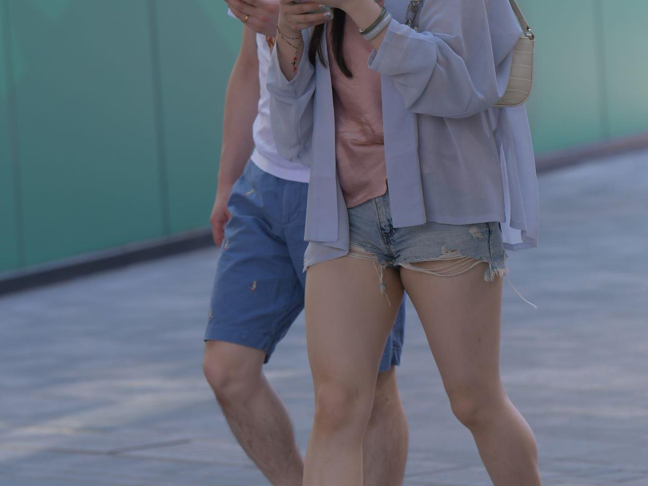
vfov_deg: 5.6
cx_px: 415
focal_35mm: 265
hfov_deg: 7.5
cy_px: 119
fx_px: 4960
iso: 360
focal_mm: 135
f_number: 4
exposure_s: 1/800
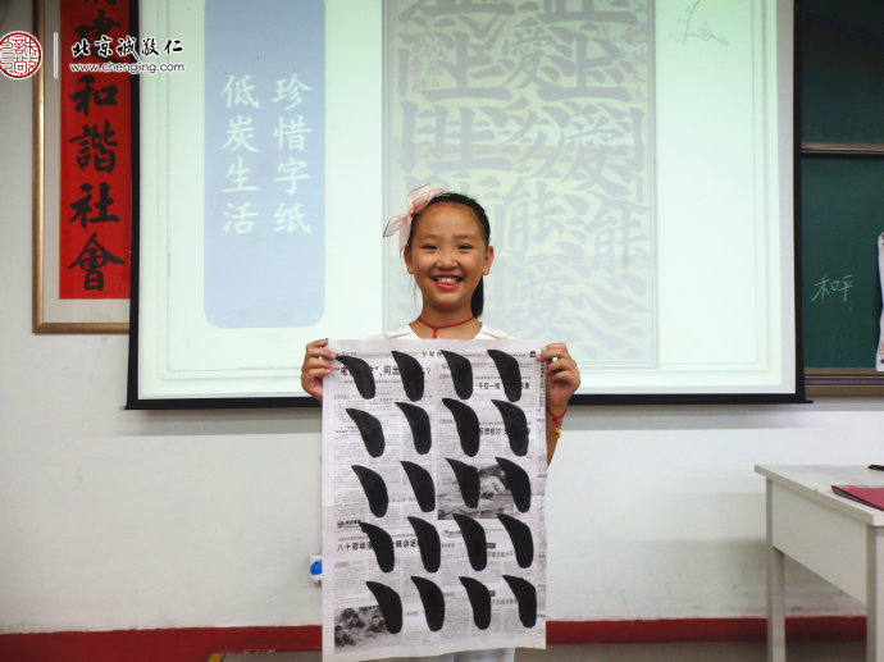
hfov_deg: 69.4
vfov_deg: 54.9
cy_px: 331
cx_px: 442
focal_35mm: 25
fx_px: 638
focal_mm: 4.5
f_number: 3
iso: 100
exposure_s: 1/30
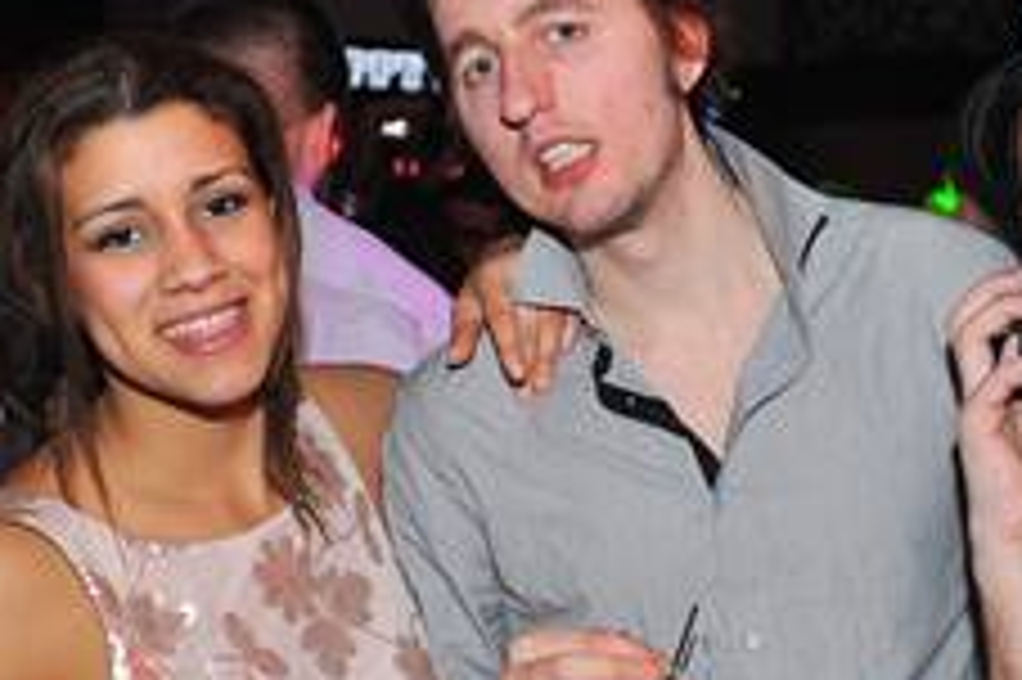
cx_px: 513
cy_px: 320
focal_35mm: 92
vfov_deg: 14.8
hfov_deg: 22.2
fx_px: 2610
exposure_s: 1/100
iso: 1600
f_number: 5
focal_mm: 38
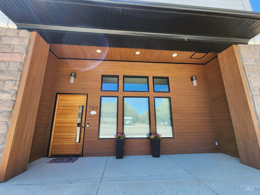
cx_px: 130
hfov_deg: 106.2
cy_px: 98
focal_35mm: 13
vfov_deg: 89.9
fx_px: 98
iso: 50
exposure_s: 1/231
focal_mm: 2.2
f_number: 2.2
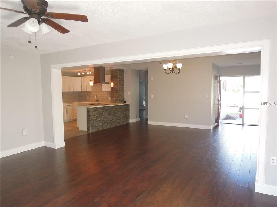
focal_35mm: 24
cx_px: 138
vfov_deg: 56.8
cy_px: 104
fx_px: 192
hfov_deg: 71.6
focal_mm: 4.3
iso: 160
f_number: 2.8
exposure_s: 1/50
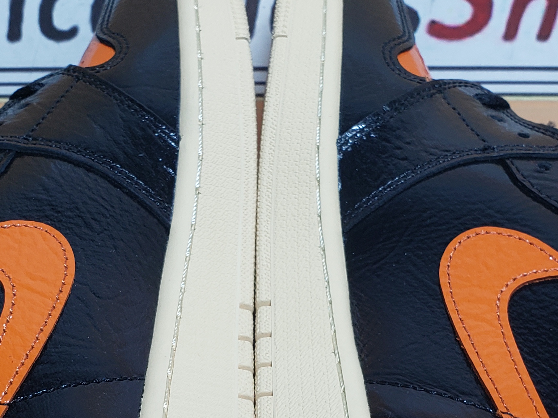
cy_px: 369
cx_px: 251
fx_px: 1096
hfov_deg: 28.5
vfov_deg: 21.2
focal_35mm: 68
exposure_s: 1/232
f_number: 2.4
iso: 50
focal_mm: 4.3
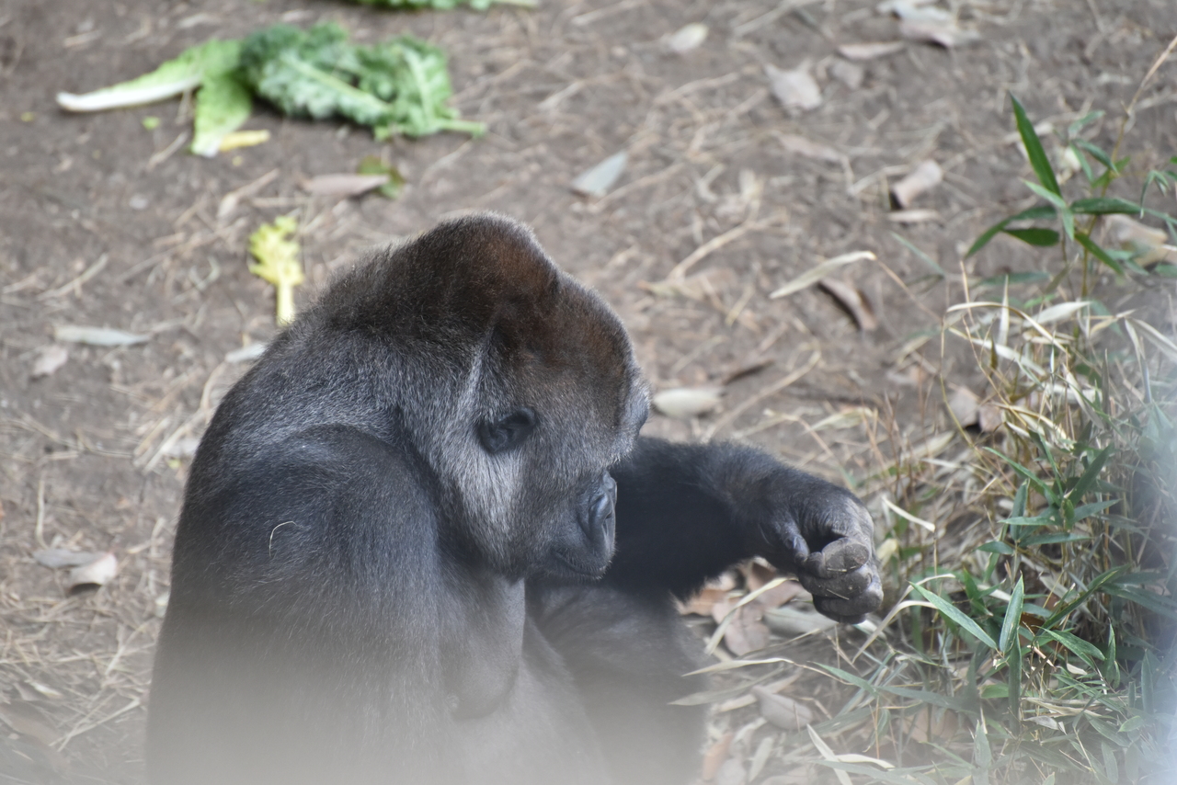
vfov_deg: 4.6
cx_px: 588
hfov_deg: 6.9
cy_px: 392
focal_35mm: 300
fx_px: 9810
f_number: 5.6
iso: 2200
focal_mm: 300
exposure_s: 1/640
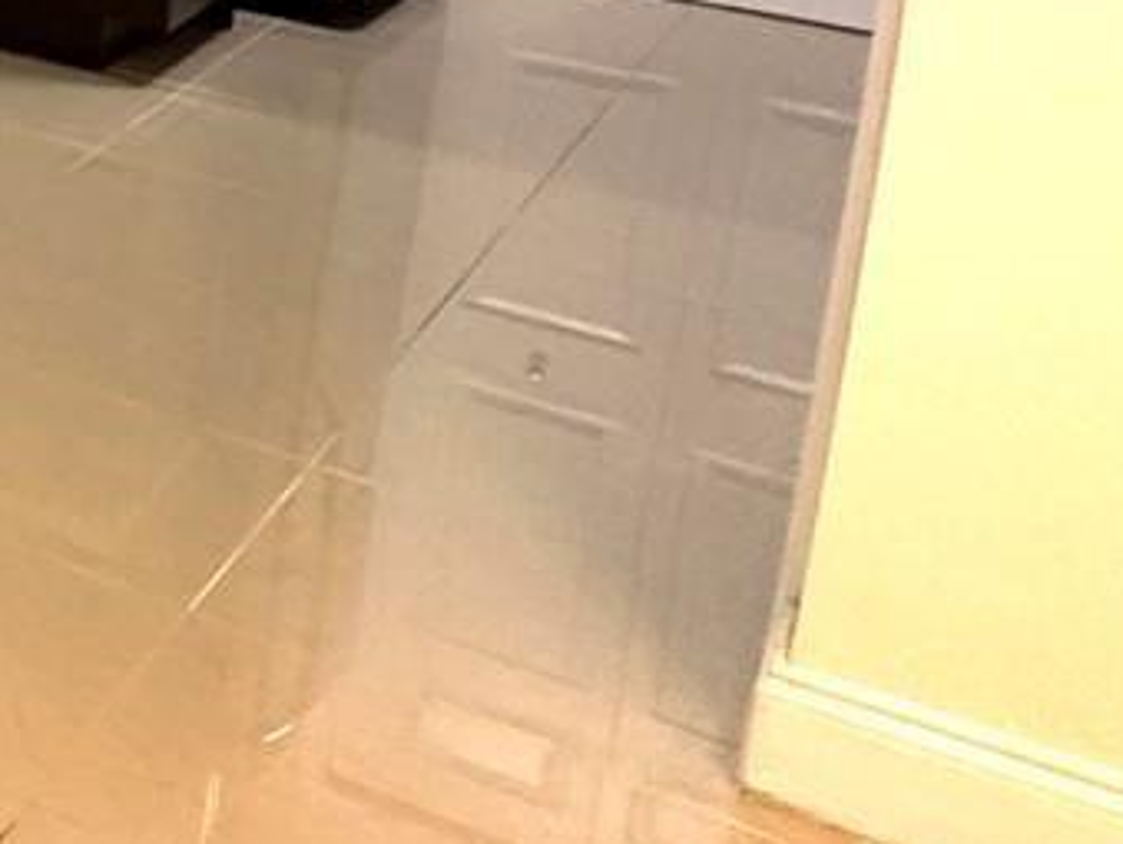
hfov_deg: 15.8
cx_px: -1491
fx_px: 2143
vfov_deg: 19.7
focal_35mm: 66
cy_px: -384
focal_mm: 2.22
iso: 160
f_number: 2.2
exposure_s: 1/60
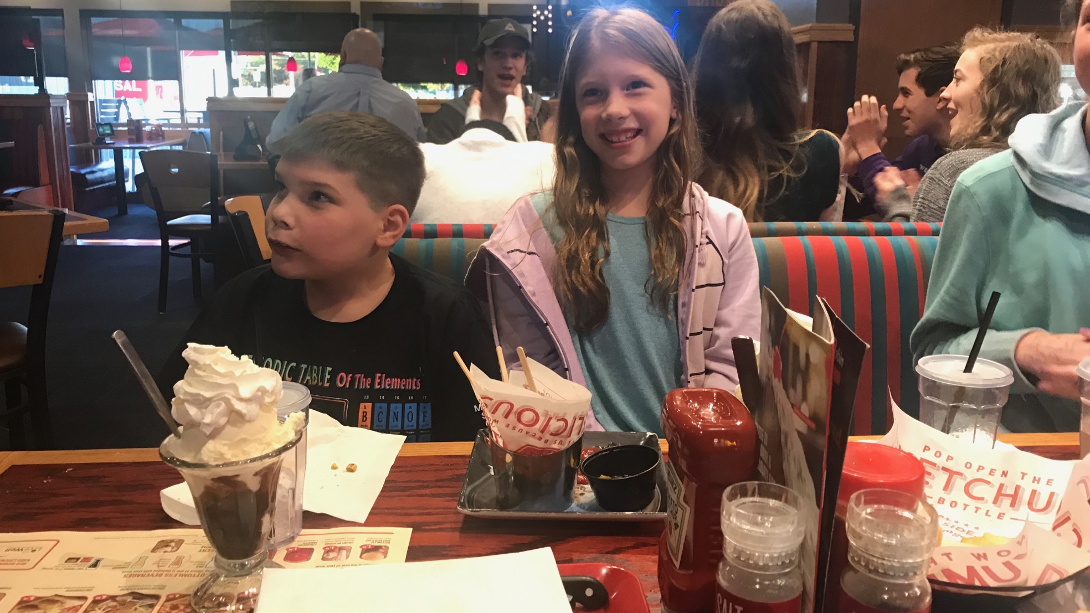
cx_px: 537
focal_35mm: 31
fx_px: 896
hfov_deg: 62.6
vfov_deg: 37.7
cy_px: 268
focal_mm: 3.99
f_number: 1.8
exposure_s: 1/15
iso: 80
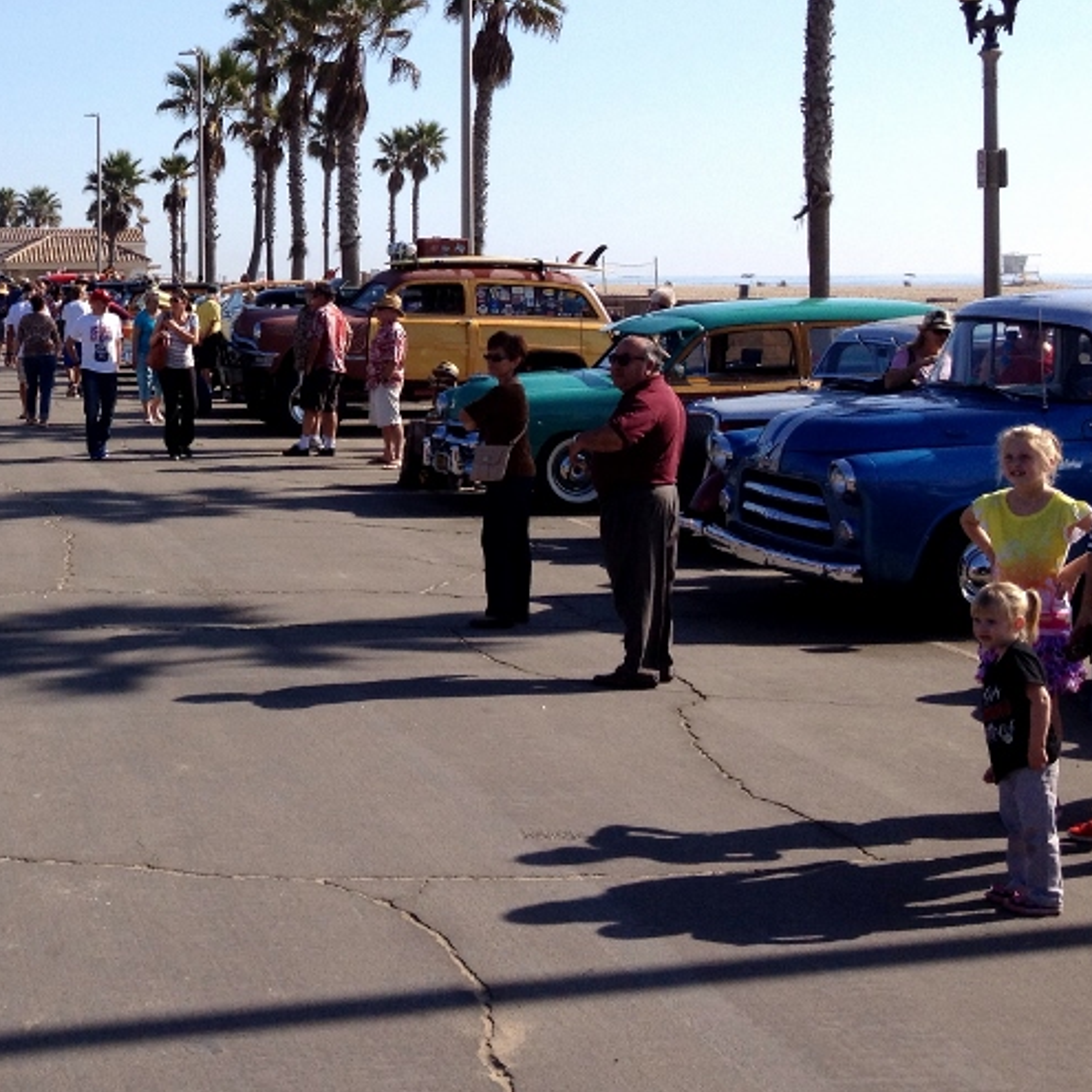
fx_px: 2284
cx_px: 66
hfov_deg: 25.8
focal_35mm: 64
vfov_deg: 26.6
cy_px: 280
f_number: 2.4
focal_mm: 4.28
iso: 50
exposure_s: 1/1905
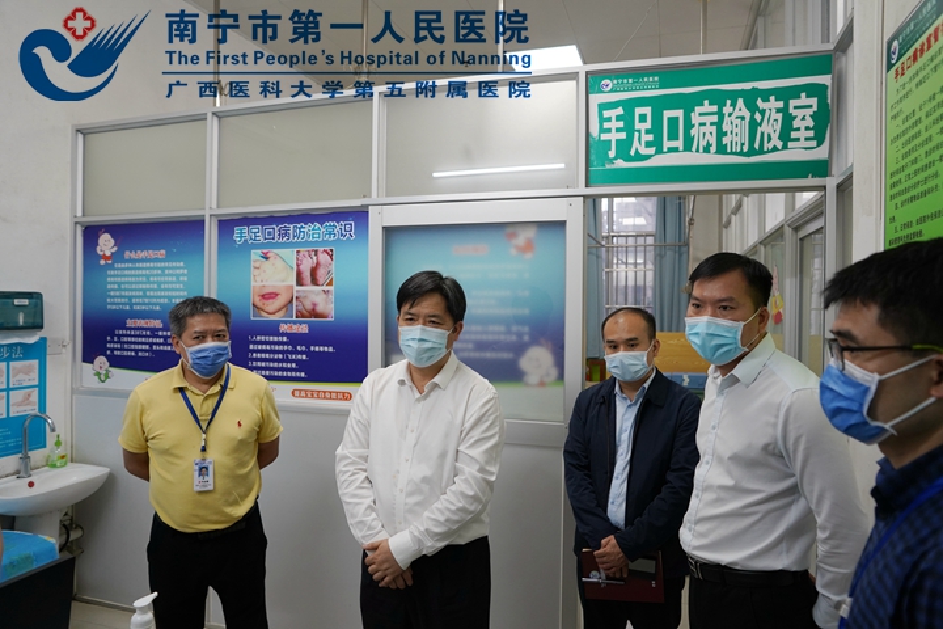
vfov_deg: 53.1
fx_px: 629
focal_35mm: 24
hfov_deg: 73.7
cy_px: 314
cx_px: 472
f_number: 4
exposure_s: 1/80
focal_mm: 24
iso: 1250
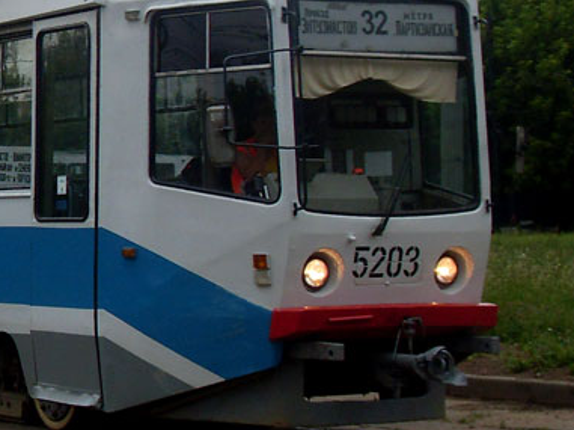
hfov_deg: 17.1
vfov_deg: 13.0
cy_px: 48
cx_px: 30
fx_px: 1872
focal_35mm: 113
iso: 80
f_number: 3.1
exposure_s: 1/350
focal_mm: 7.1
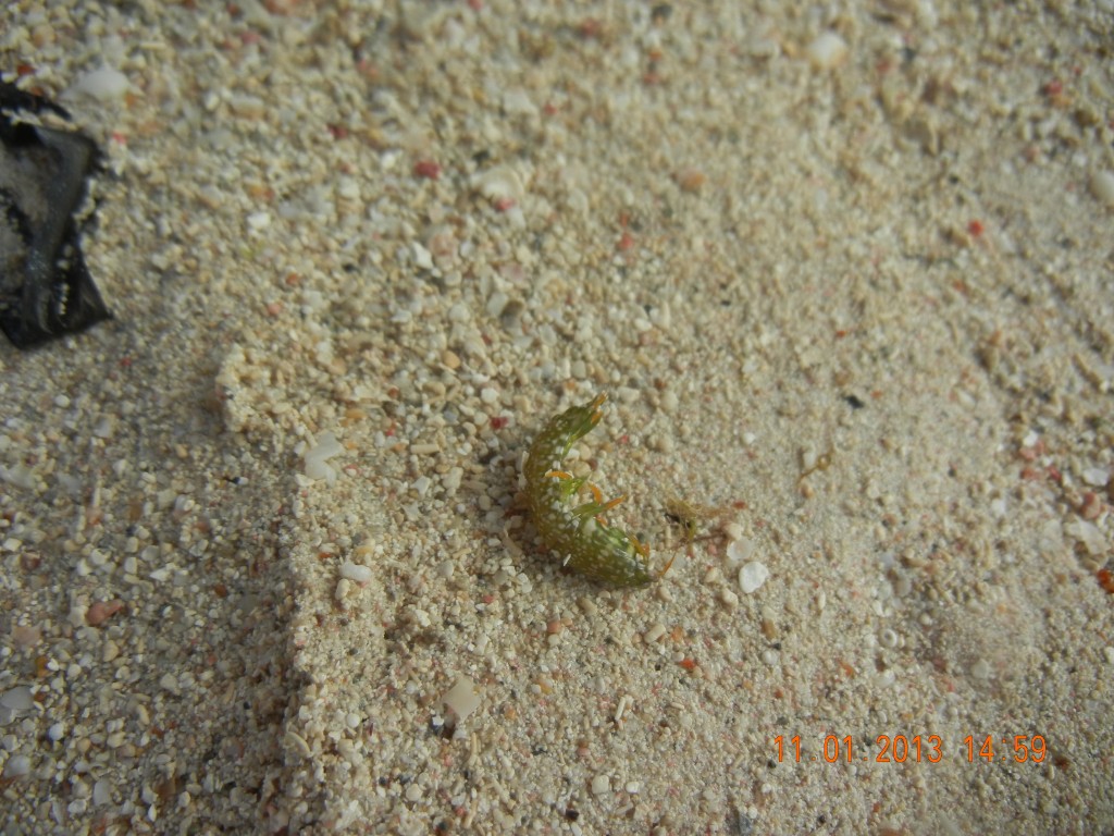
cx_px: 557
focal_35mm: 30
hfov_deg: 60.0
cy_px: 418
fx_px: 965
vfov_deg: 46.8
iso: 160
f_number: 7
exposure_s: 1/312
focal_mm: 5.4
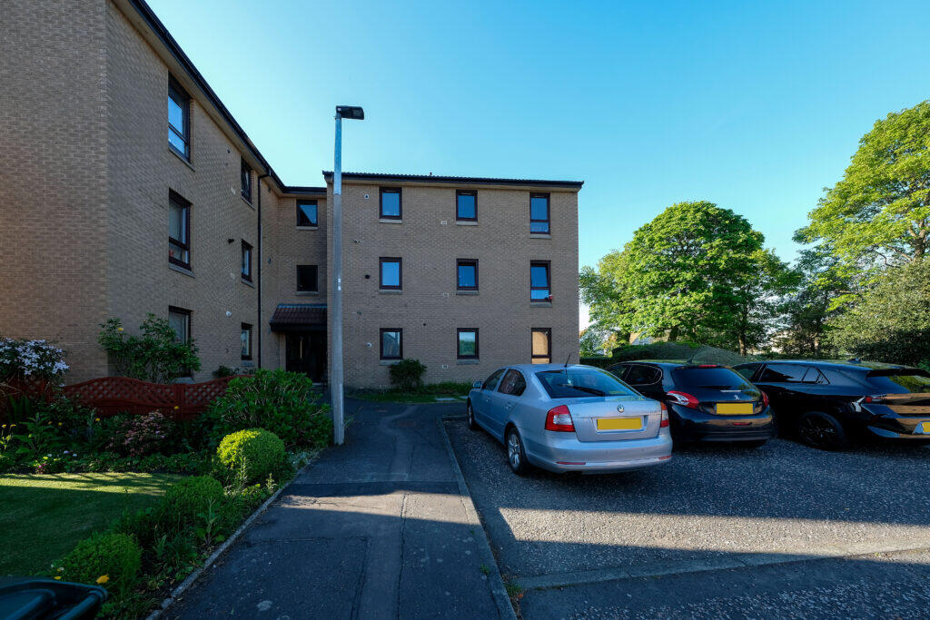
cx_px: 465
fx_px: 310
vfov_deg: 90.0
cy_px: 310
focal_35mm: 12
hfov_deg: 112.6
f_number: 5.6
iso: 200
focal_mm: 8
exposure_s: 1/120
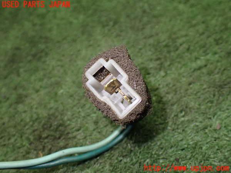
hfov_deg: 49.0
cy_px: 86
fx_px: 254
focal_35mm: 38
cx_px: 116
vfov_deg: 37.7
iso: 640
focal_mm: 6.83
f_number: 2.7
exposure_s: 1/160
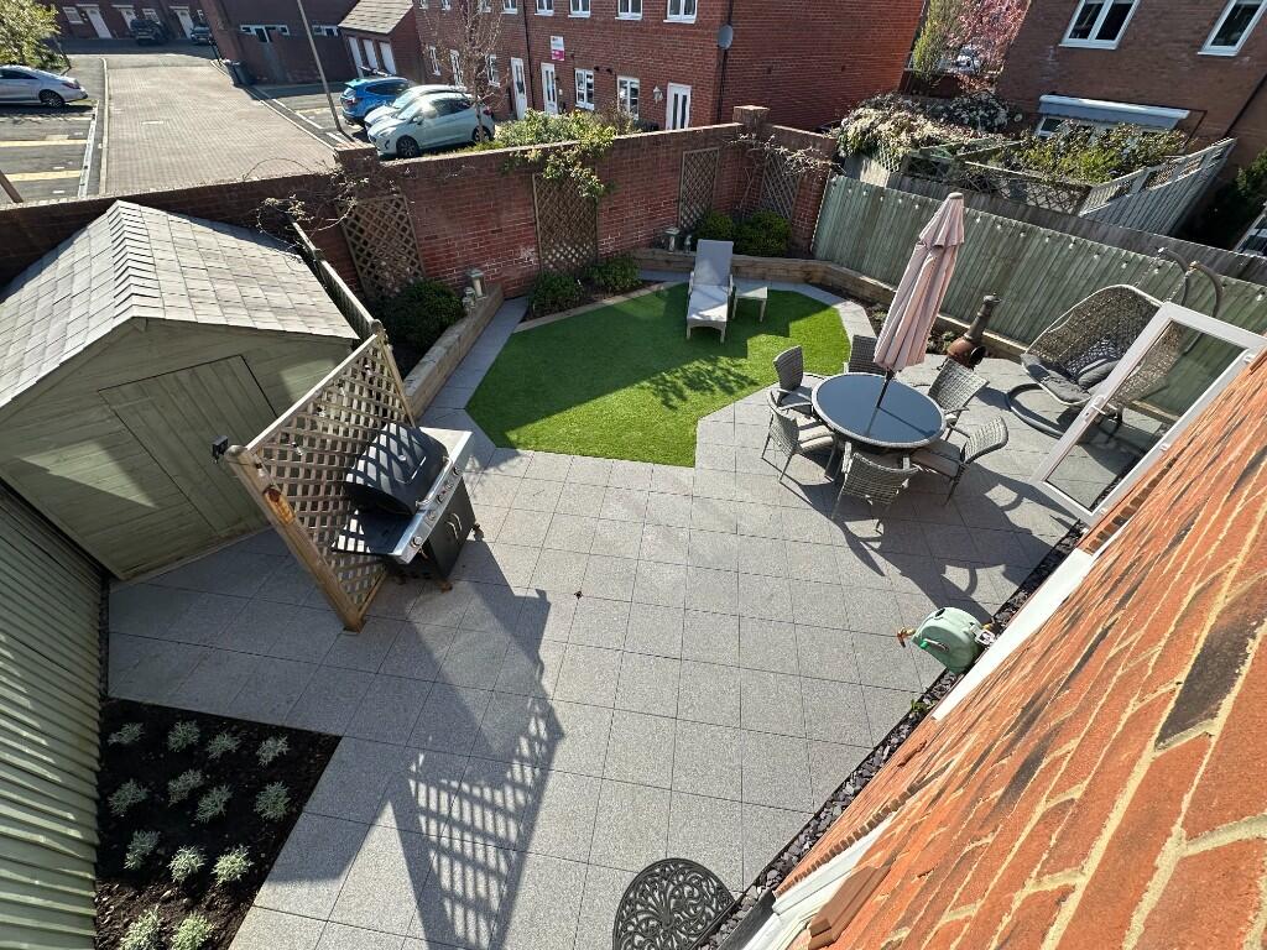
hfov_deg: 102.1
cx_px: 634
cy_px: 475
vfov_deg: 85.7
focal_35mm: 14
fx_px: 512
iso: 50
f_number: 2.2
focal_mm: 2.22
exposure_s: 1/1159
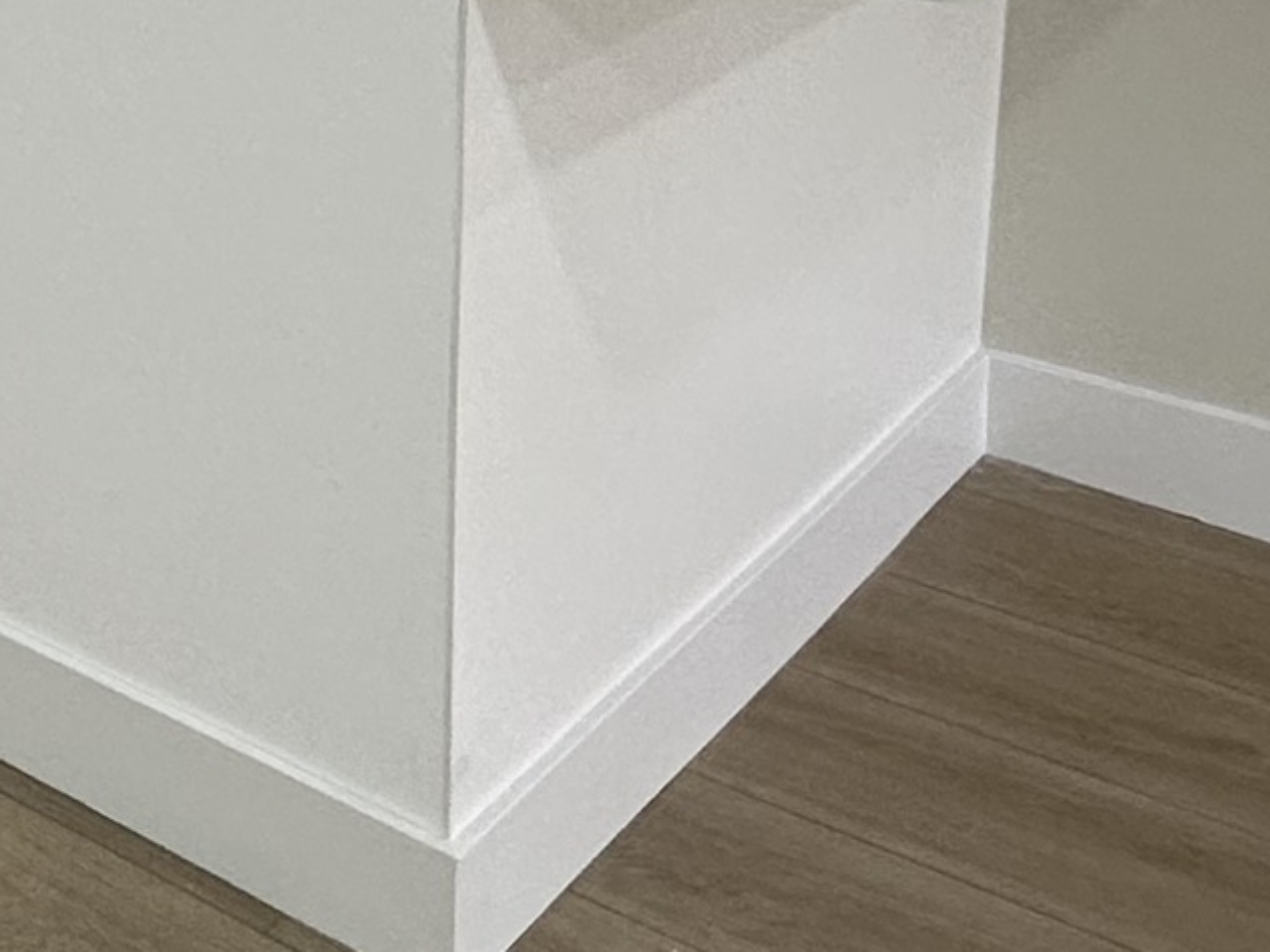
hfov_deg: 25.3
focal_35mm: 68
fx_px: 2495
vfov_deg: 19.6
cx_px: -307
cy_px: -347
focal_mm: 2.22
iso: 160
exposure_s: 1/120
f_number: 2.2
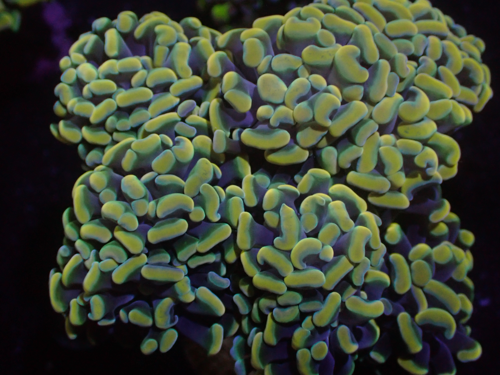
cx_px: 250
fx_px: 722
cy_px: 188
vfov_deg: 29.1
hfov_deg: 38.2
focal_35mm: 50
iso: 800
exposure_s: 1/200
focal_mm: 9.01
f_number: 3.2
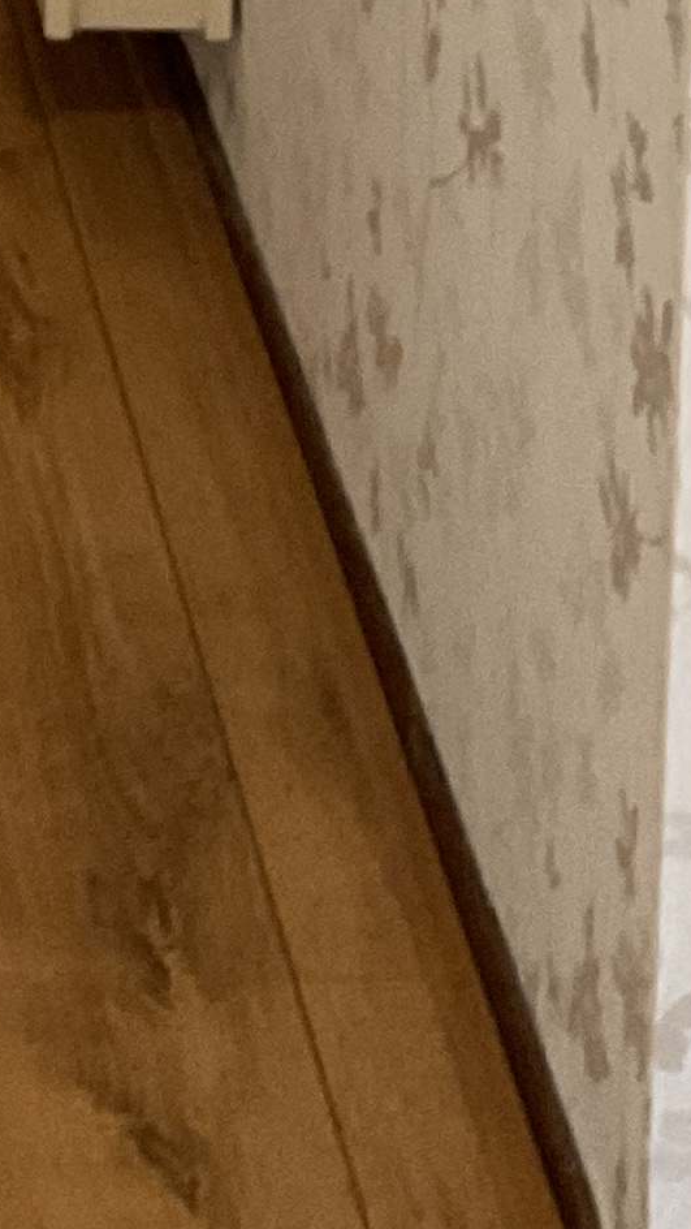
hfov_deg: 8.7
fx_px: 4397
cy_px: -1260
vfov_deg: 13.5
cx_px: -488
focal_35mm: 135
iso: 200
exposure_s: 1/33
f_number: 1.8
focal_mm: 3
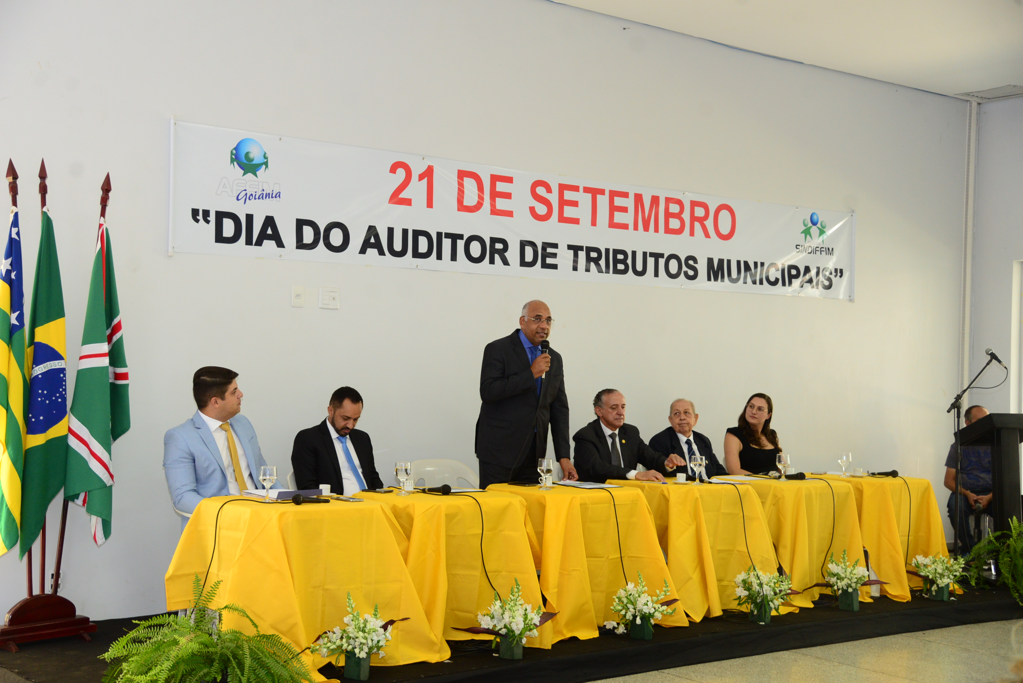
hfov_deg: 41.1
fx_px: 1364
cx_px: 512
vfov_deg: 28.1
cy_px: 342
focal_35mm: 48
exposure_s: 1/125
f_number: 4.5
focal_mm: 48
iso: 1600
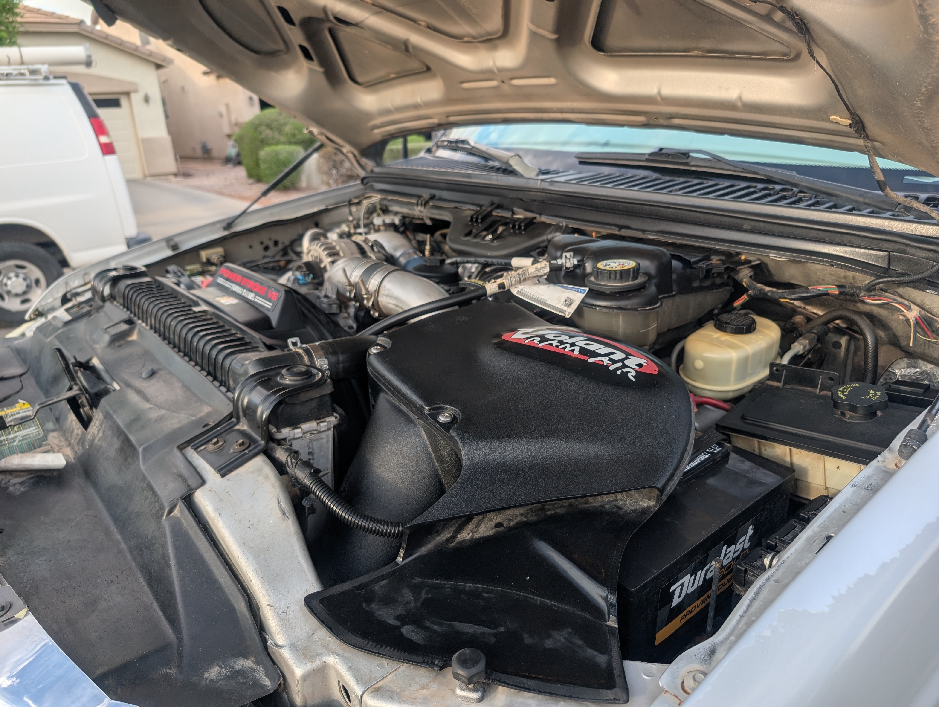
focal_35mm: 24
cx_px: 470
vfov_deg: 56.9
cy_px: 354
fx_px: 652
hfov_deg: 71.5
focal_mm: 6.9
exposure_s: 1/1572
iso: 21
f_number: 1.68
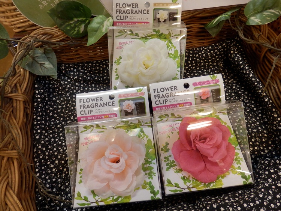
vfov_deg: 54.9
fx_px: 203
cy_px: 106
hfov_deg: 69.4
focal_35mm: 25
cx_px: 140
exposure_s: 1/30
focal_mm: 4.5
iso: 200
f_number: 3
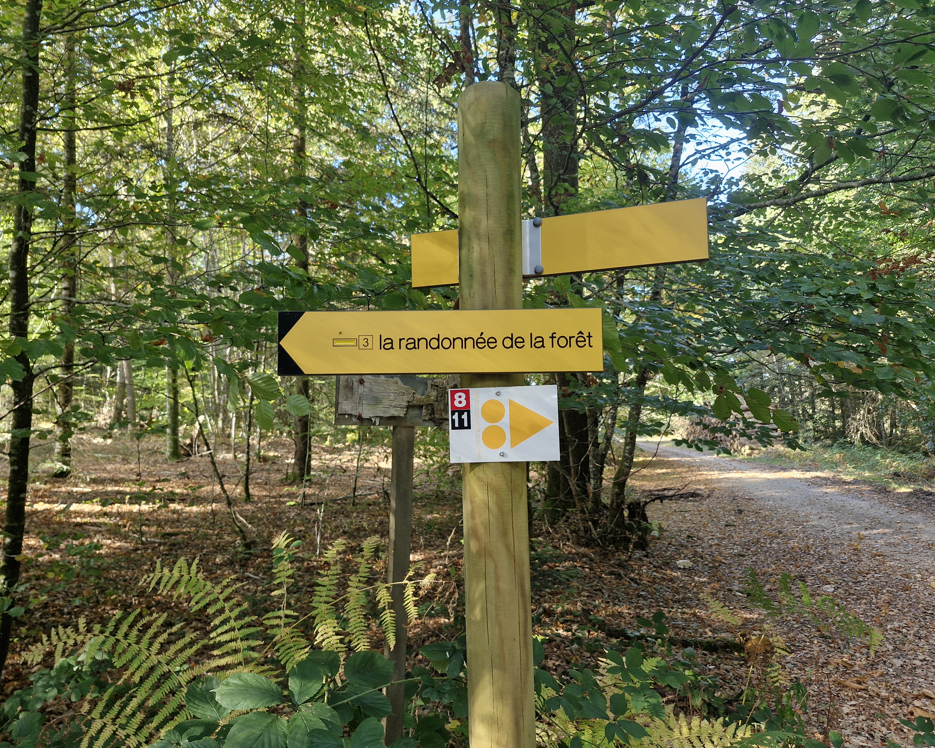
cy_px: 374
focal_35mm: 24
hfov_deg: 70.3
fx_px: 664
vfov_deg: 58.8
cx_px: 460
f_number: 1.8
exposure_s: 1/100
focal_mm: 5.54
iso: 125
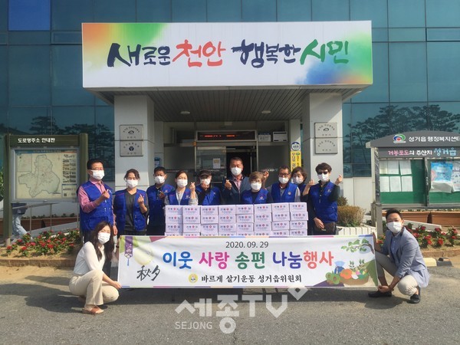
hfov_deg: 61.7
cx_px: 230
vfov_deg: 48.2
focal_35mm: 29
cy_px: 172
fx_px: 385
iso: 32
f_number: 2.2
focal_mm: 4.15
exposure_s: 1/2326
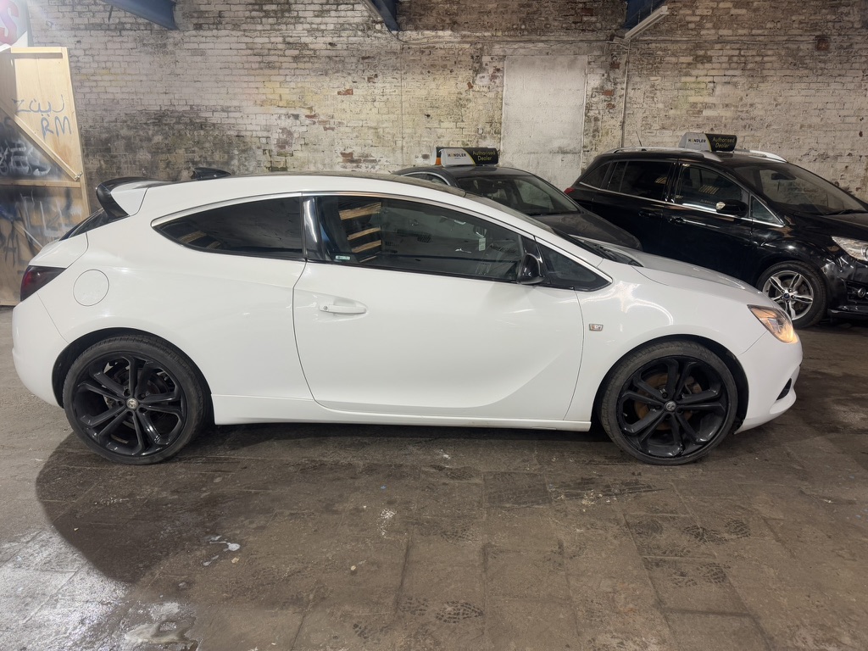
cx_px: 434
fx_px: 602
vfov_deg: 56.8
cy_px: 326
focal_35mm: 24
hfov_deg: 71.6
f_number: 1.78
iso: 100
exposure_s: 1/50
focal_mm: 6.76
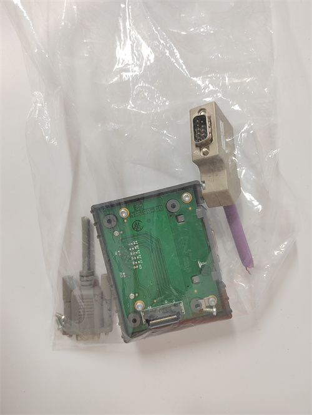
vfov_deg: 73.9
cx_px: 156
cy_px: 208
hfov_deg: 58.9
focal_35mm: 23
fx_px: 276
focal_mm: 5.52
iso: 1338
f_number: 1.9
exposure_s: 1/50
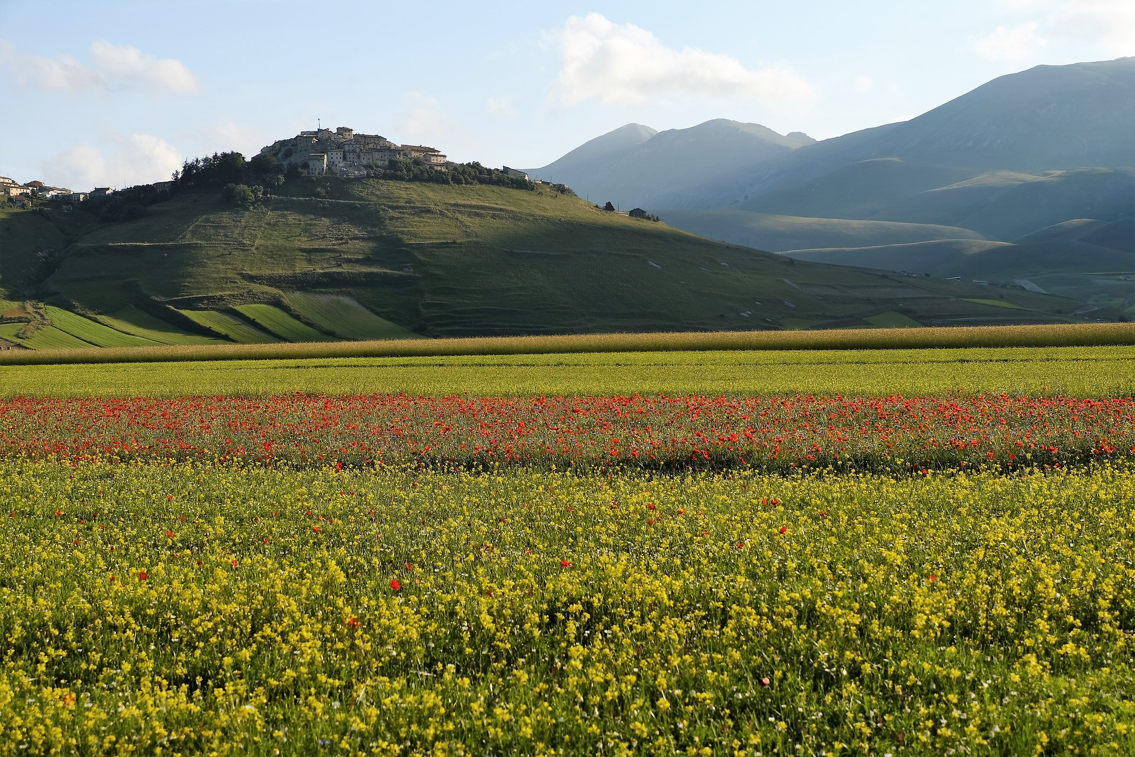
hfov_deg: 38.2
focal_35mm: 52
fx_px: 1639
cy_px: 378
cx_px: 568
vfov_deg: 26.0
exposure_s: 1/125
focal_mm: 34.5
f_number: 8
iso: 100
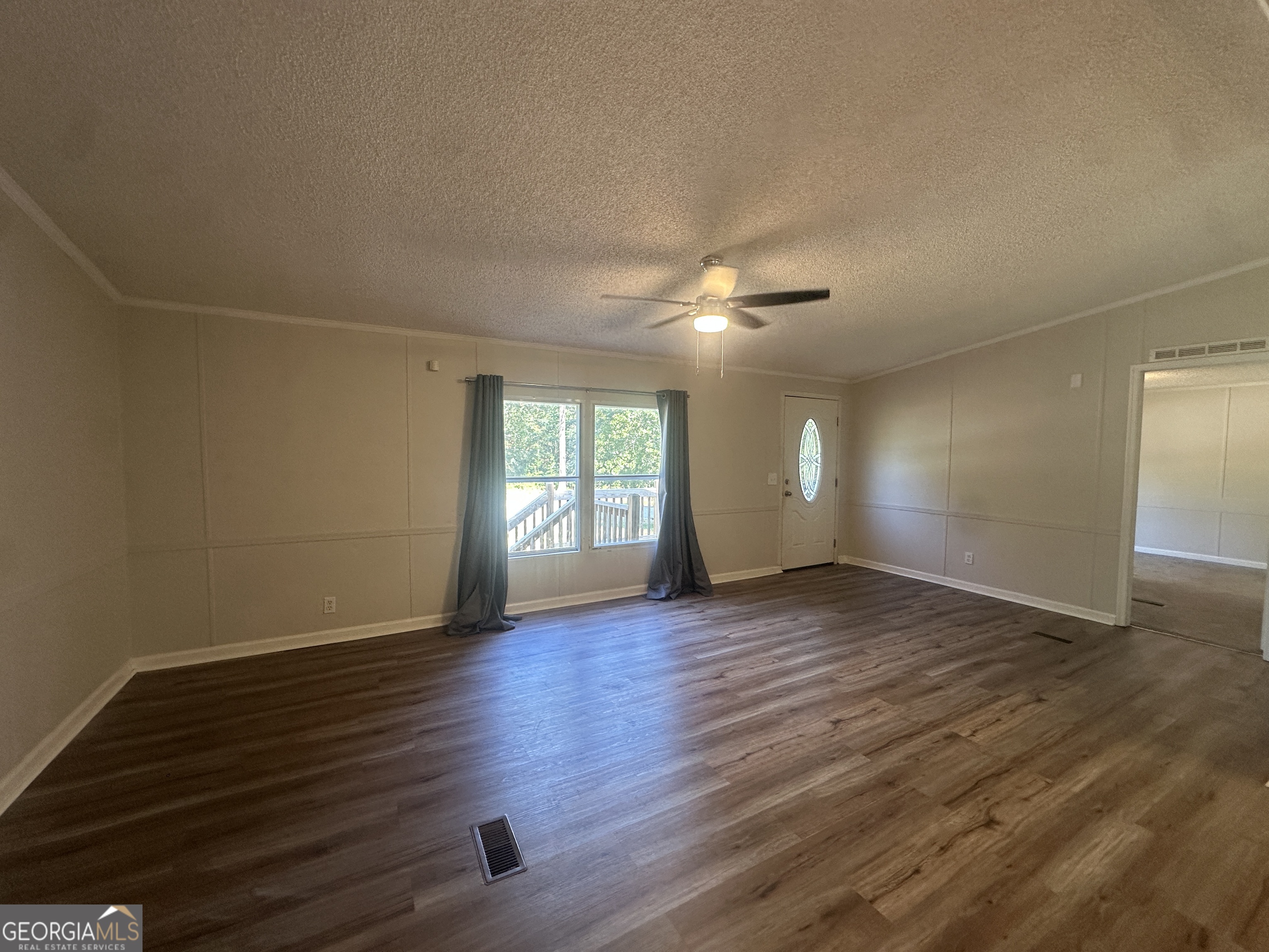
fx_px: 513
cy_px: 476
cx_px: 634
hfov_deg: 102.1
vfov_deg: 85.7
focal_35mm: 14
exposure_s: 1/120
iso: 200
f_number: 2.2
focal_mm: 2.22
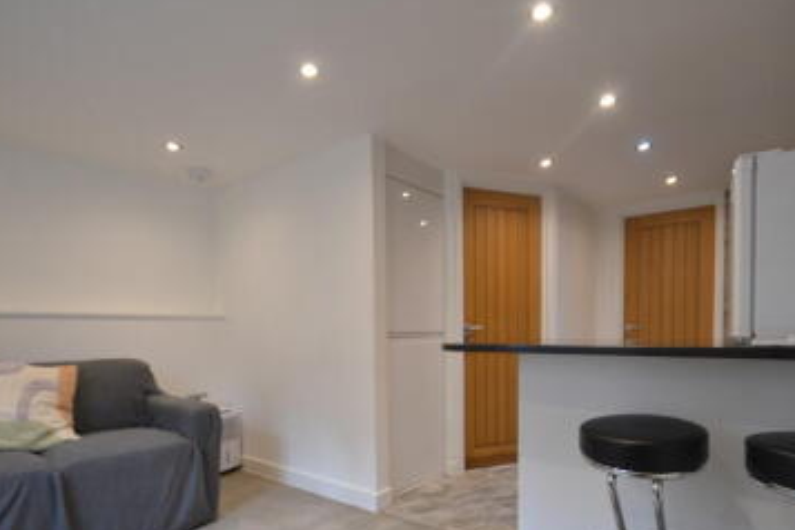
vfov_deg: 61.2
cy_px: 326
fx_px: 442
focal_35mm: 20
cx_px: 434
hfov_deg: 83.8
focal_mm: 10
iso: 400
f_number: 4
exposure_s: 1/60
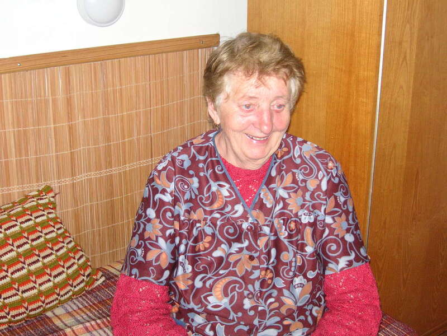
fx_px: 646
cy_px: 168
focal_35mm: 50
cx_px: 224
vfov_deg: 29.1
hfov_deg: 38.2
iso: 160
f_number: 3.4
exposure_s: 1/45
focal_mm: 8.4
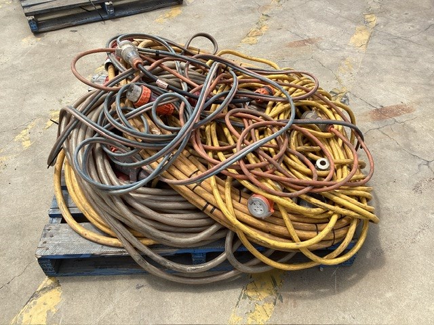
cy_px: 162
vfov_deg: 45.4
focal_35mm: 31
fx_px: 389
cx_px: 217
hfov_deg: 58.4
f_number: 2.4
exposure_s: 1/994
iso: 25
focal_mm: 3.3
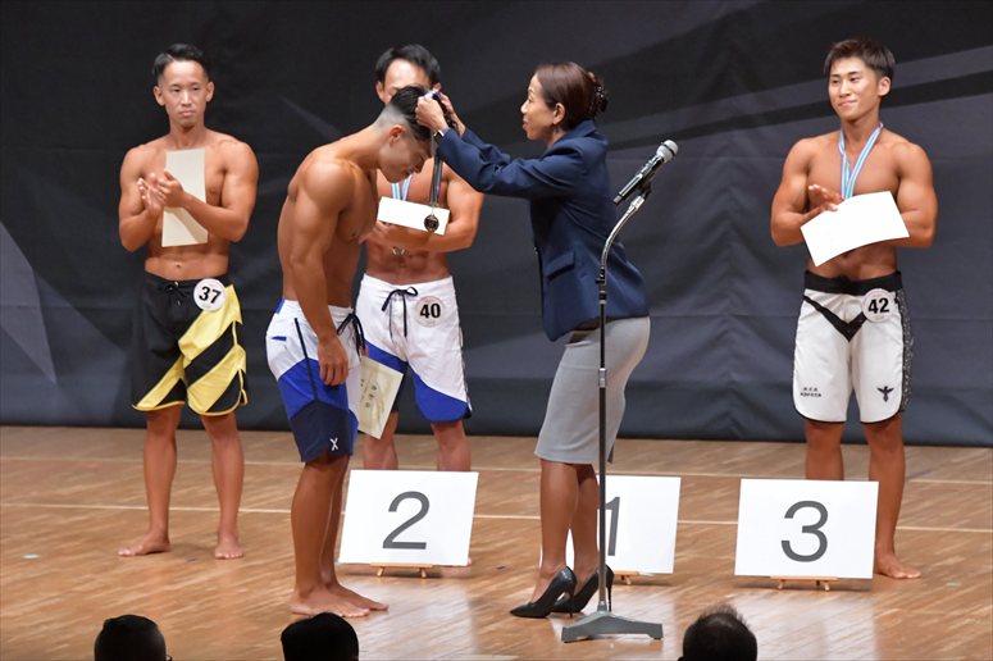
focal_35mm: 285
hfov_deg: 7.2
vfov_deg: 4.8
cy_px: 330
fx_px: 7858
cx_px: 496
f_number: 5.6
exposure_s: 1/400
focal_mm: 190
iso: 8000
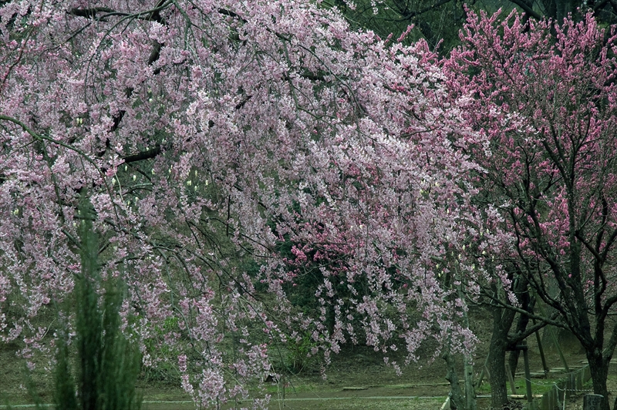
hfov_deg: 19.5
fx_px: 1798
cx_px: 308
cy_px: 205
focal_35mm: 105
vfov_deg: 13.0
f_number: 8
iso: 400
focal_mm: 70
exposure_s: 1/500
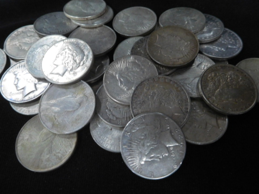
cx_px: 130
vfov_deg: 54.9
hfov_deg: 69.4
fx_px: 187
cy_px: 97
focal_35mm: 25
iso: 400
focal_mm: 4.5
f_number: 3.4
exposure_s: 1/25
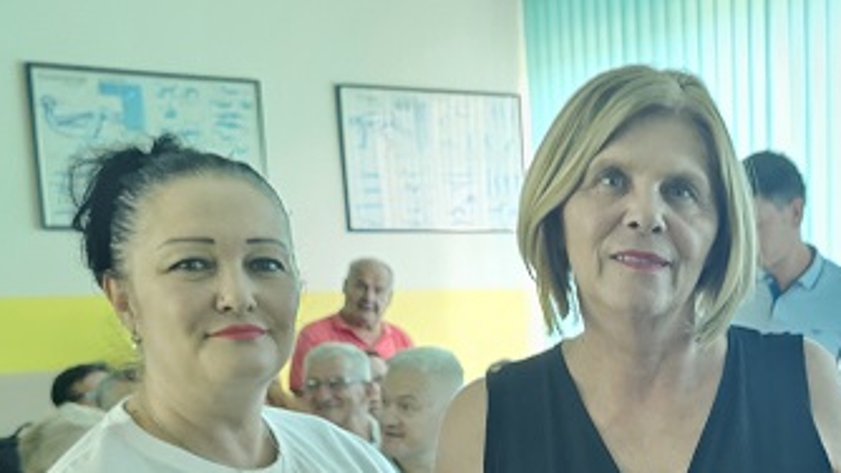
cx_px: 733
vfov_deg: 19.3
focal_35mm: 60
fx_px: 1338
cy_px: 511
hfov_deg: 33.3
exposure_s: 1/60
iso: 800
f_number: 1.7
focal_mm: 6.3
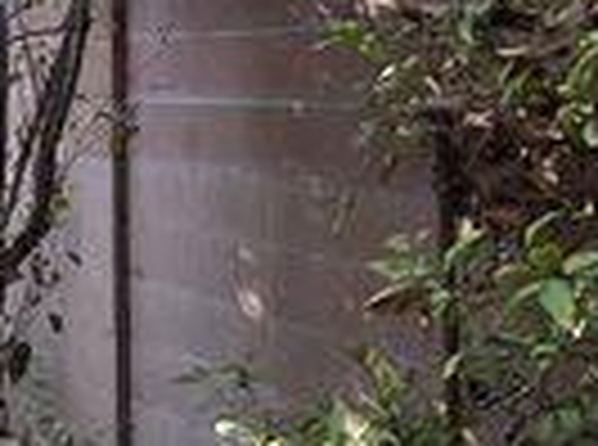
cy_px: -92
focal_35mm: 112
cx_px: -175
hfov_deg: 16.6
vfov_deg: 12.8
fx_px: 1930
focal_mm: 4.69
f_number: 1.8
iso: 64
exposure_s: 1/120
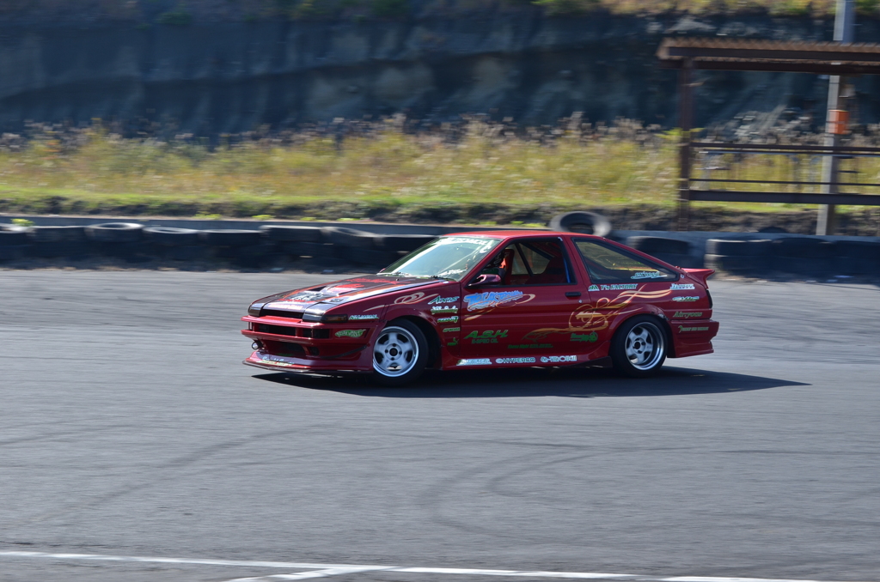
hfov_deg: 19.5
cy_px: 291
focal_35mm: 105
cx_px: 440
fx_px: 2561
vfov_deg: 13.0
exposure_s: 1/250
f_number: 10
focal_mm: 70
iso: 200
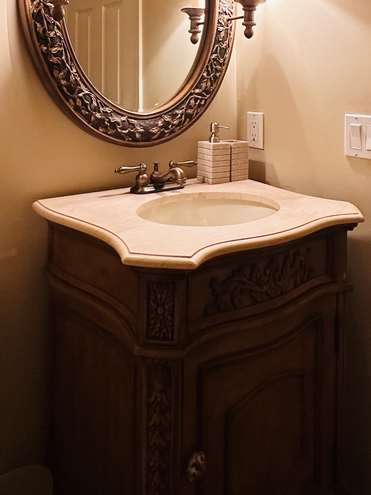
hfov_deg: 40.7
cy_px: 79
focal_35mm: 35
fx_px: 500
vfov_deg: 48.7
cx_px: 177
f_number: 2.2
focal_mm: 2.22
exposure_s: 1/60
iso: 320
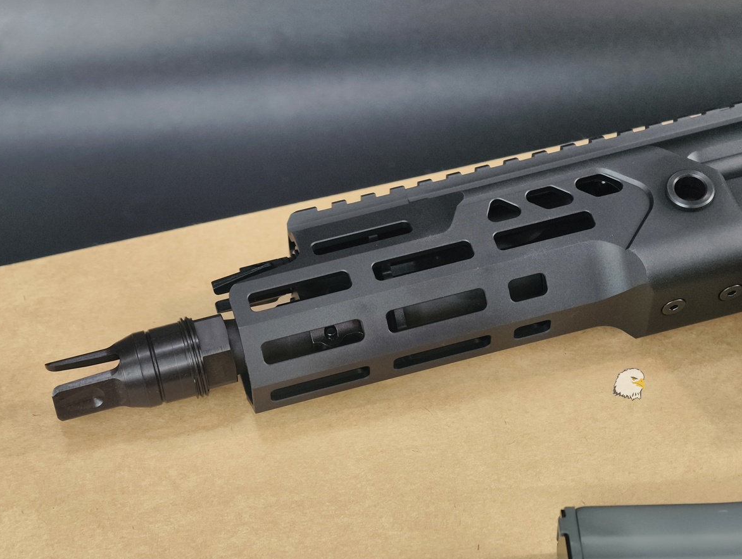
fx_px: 1868
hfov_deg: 22.5
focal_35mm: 87
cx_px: 374
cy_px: 280
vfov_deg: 17.0
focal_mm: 22.48
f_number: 2.67
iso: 725
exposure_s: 1/30
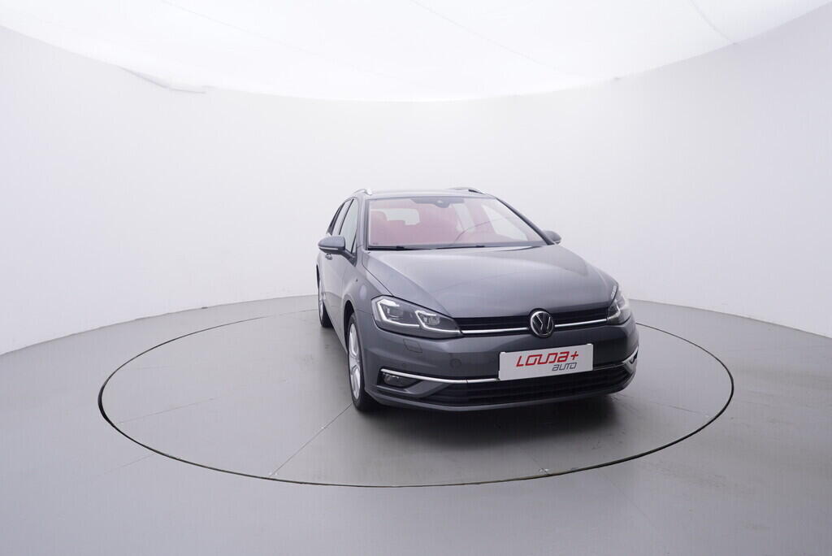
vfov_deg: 56.2
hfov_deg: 77.3
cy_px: 278
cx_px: 416
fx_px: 520
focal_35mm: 22
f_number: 5
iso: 200
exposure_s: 1/80
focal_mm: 15
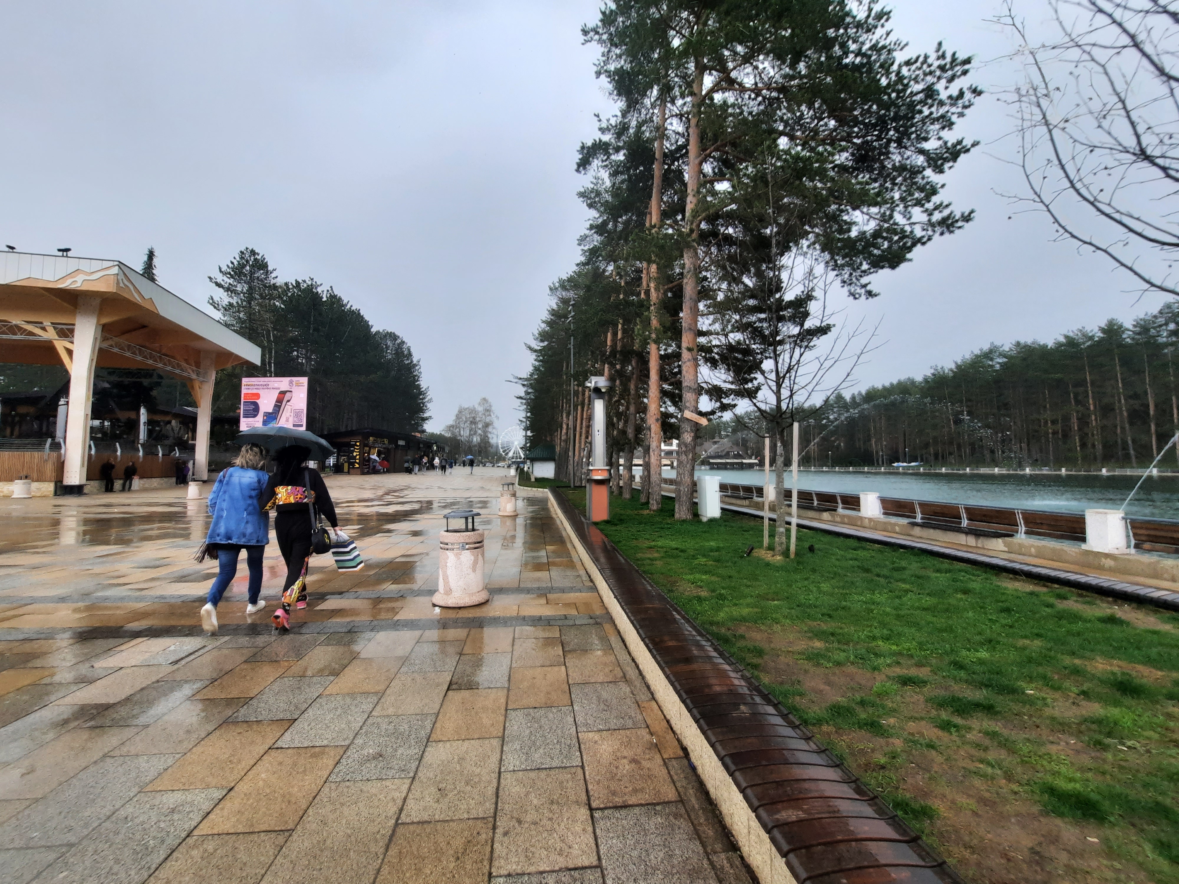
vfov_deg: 89.9
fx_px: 443
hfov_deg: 106.2
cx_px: 590
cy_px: 442
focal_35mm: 13
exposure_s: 1/201
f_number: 2.2
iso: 40
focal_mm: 1.74
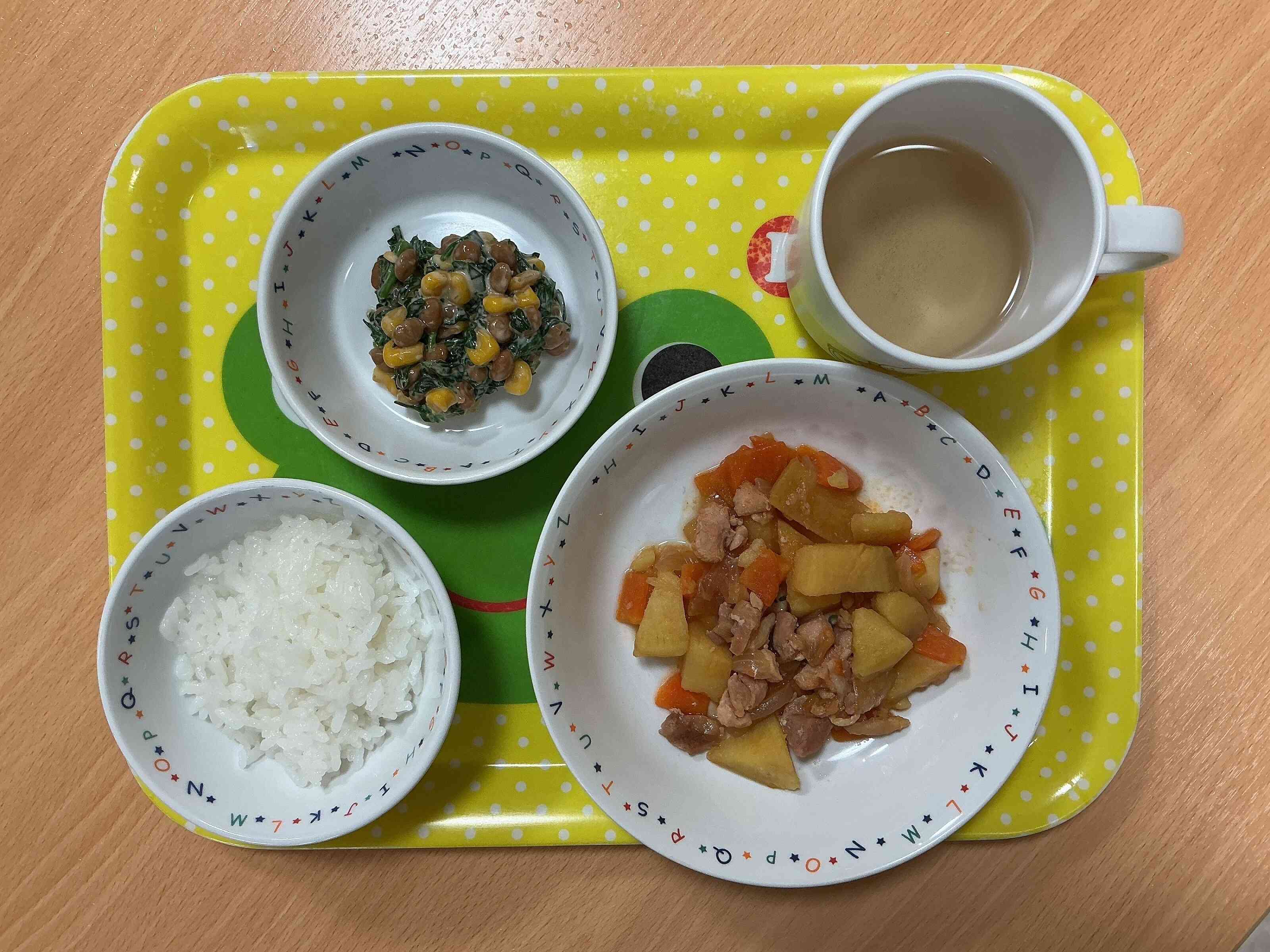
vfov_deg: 48.2
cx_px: 635
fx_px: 1064
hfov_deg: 61.7
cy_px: 476
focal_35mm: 29
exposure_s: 1/60
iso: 50
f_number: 1.8
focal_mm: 3
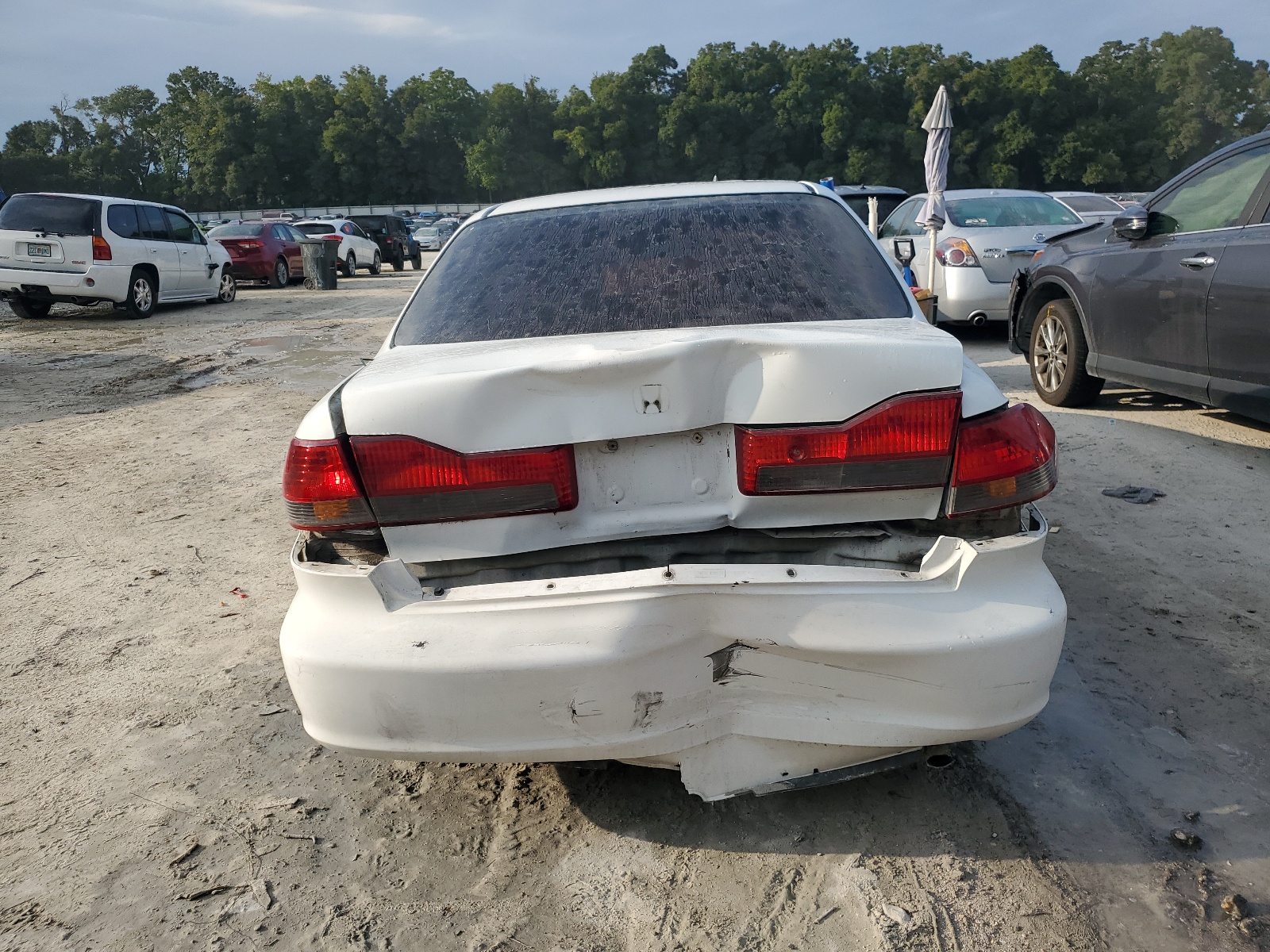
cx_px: 635
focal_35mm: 26
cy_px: 476
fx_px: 954
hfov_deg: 67.3
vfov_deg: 53.1
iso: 50
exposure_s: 1/2500
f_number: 1.5
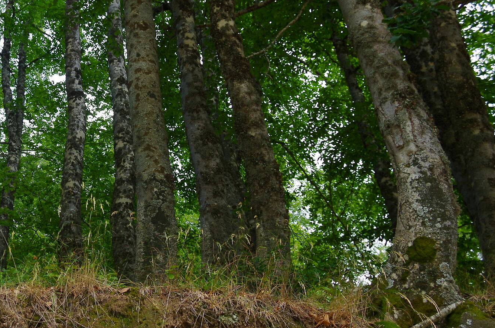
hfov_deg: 42.1
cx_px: 111
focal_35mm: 45
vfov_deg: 29.7
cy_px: 166
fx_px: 617
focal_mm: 17
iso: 200
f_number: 4
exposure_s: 1/125
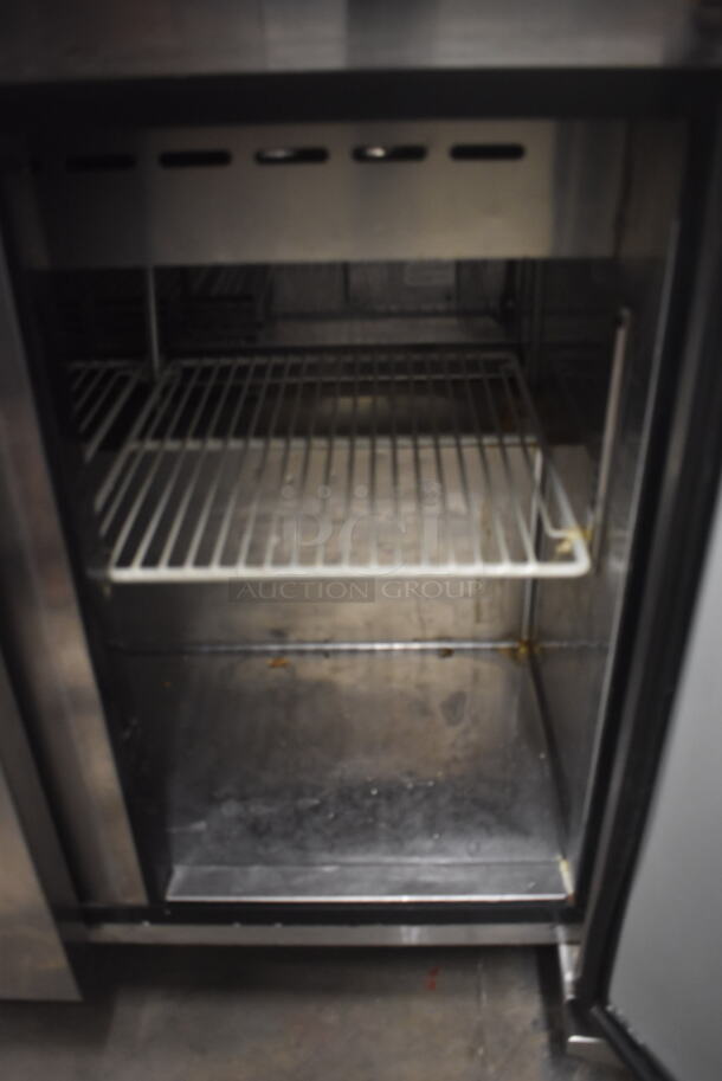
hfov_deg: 43.7
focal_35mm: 30
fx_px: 901
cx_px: 361
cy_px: 540
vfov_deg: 61.9
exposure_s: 1/30
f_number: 3.5
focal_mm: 20
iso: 1800
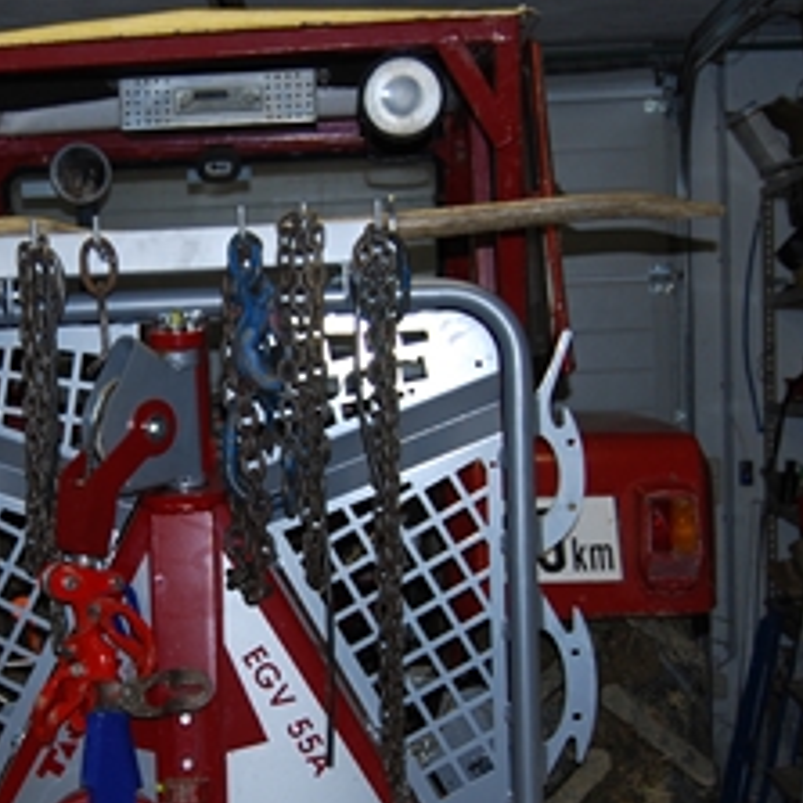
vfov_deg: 21.6
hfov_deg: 21.2
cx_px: 101
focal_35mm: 80
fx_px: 2100
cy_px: 495
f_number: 4.2
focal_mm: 28
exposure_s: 1/60
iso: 200
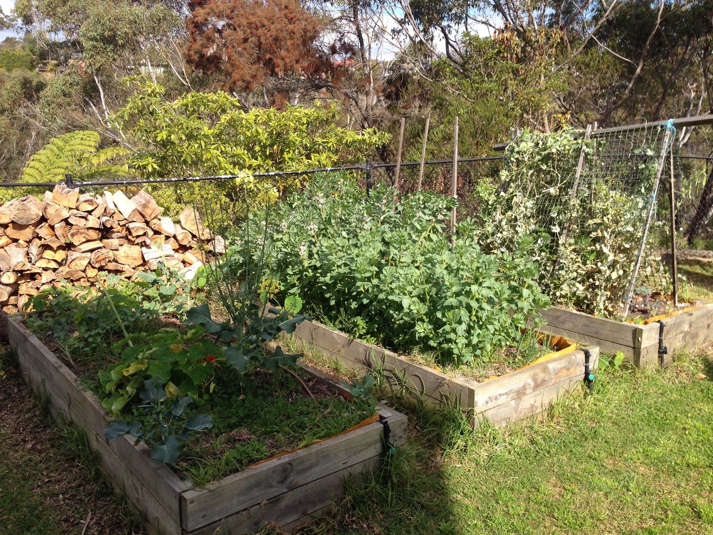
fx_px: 700
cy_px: 270
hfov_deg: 54.0
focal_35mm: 34
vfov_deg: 41.8
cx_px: 362
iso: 50
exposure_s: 1/847
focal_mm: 4.12
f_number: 2.4
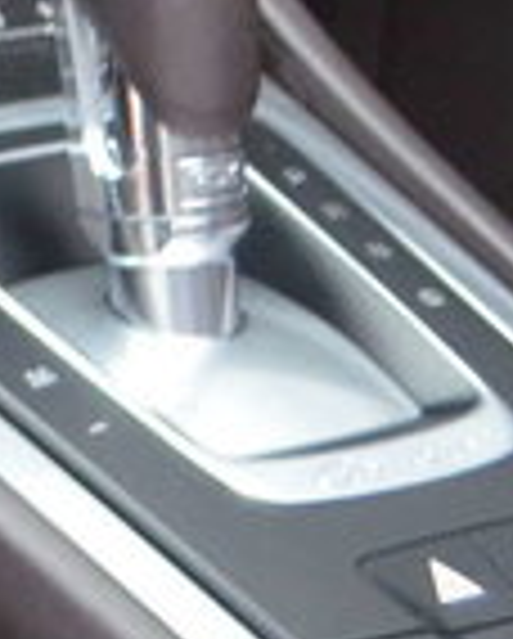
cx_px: -1494
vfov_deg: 7.6
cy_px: -716
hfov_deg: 5.6
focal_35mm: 243
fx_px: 4602
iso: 2000
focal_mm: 24
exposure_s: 1/30
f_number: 4
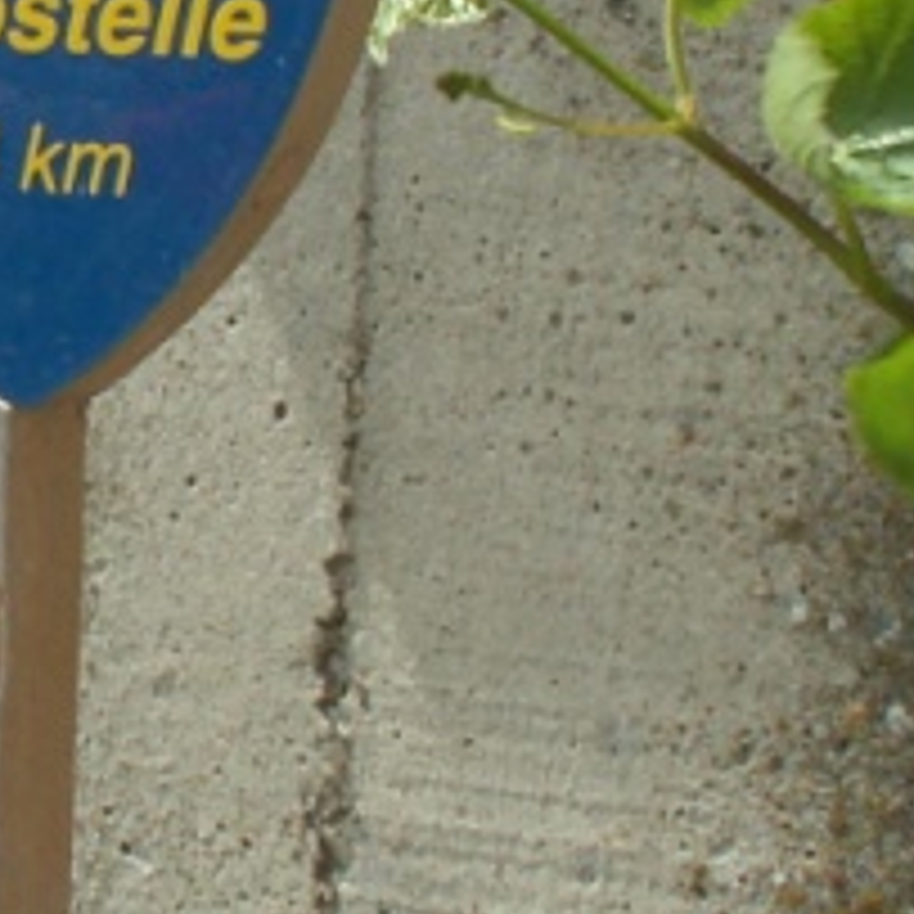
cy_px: 54
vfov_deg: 11.1
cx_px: -270
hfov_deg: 10.9
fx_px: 4660
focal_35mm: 156
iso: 50
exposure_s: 1/160
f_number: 5.6
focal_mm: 5.86
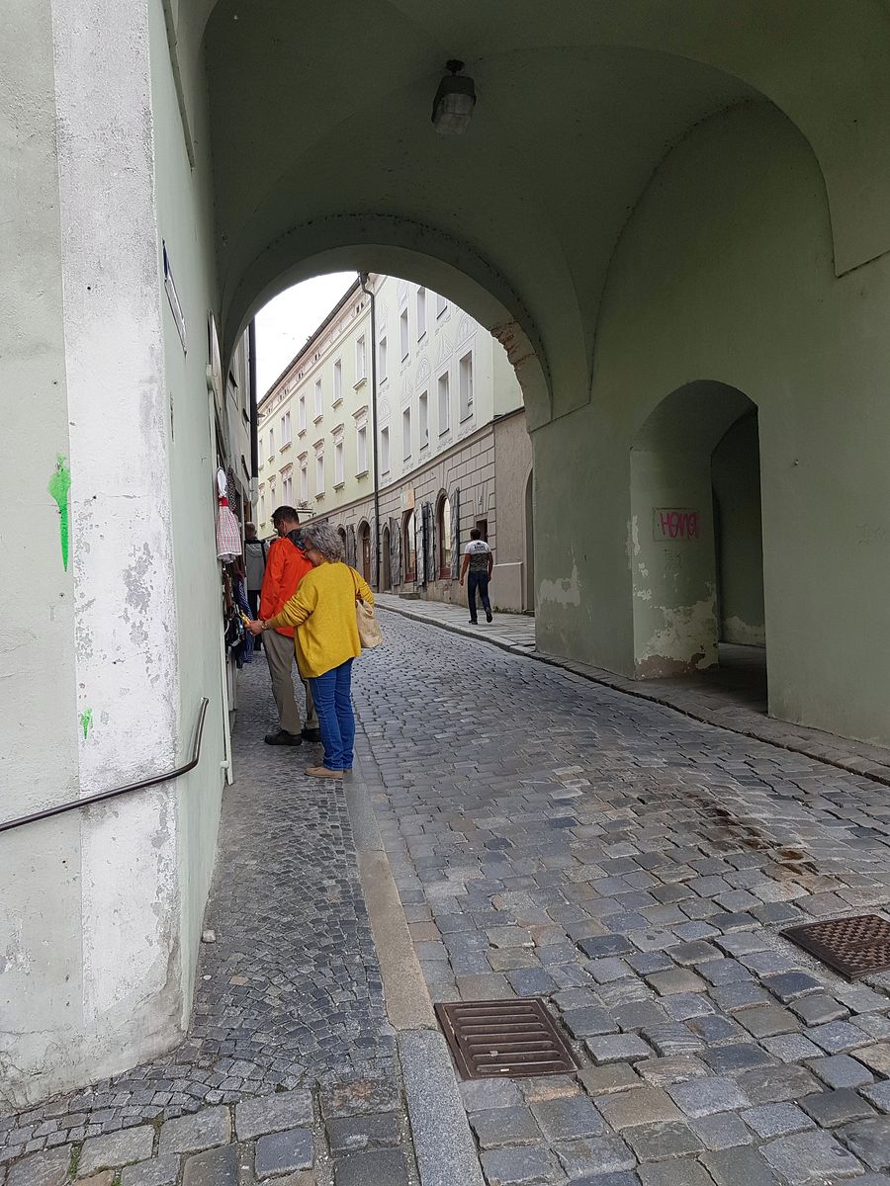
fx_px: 891
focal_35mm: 26
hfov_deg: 53.1
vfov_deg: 67.3
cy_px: 593
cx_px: 445
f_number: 1.7
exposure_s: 1/248
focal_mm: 4.2
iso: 50
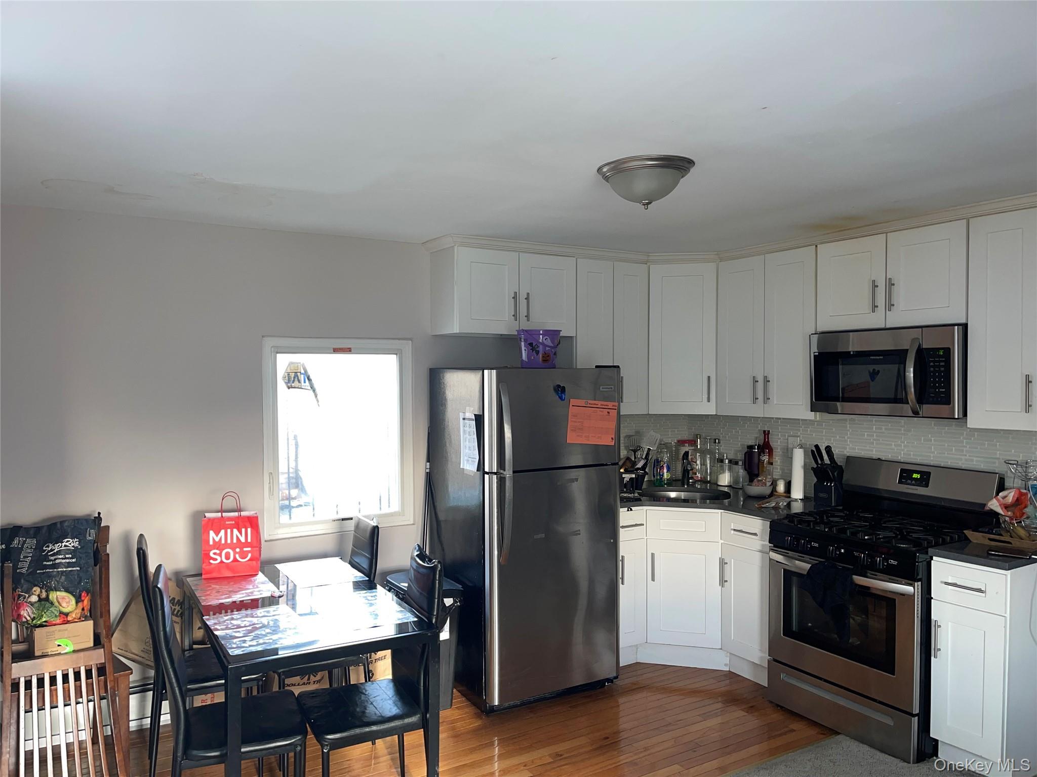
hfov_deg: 69.4
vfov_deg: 54.9
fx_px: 749
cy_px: 388
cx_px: 518
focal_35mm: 25
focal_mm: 5.1
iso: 50
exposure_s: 1/17
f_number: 1.6
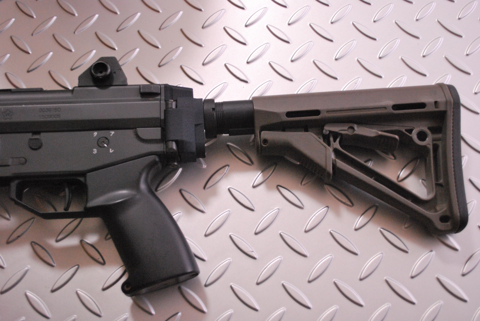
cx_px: 240
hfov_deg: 43.6
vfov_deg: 29.9
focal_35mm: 45
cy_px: 160
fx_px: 601
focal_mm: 30
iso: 1600
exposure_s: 1/25
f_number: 4.8
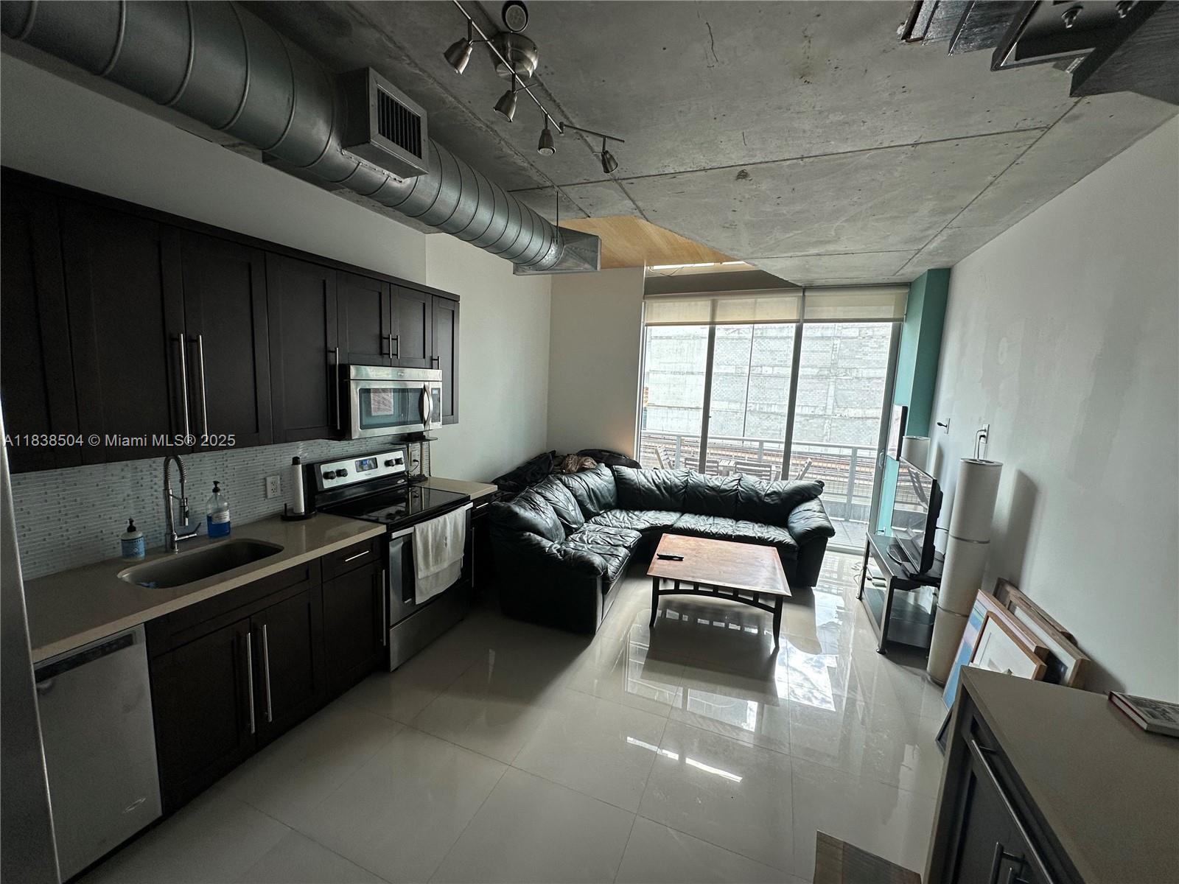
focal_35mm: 14
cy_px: 442
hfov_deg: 102.1
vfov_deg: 85.7
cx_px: 590
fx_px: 477
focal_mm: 2.22
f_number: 2.2
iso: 64
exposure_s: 1/99
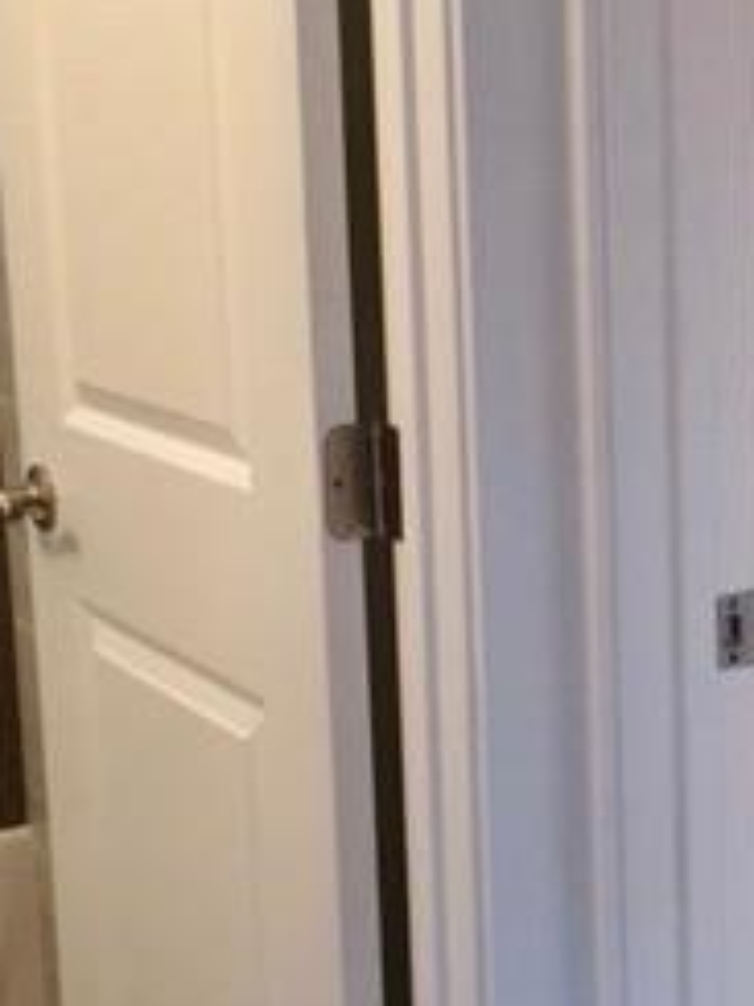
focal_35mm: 76
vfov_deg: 25.7
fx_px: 2207
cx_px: 494
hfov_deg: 19.3
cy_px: 487
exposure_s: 1/30
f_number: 2.2
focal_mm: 4.15
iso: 80
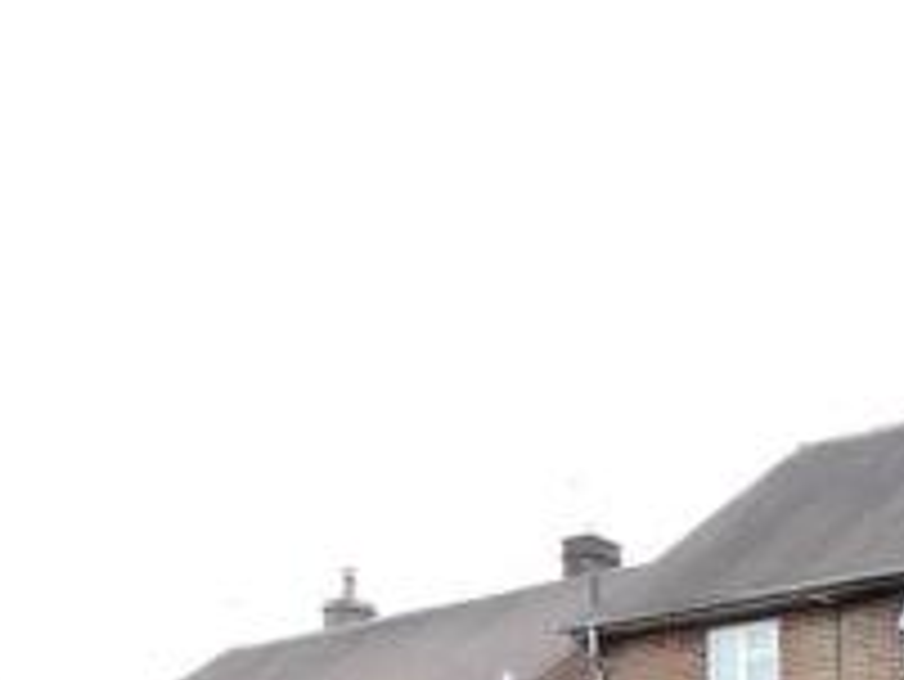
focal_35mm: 47
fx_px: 1228
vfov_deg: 25.4
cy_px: 946
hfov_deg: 28.1
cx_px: 1331
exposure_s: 1/100
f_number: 5
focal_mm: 10
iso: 200
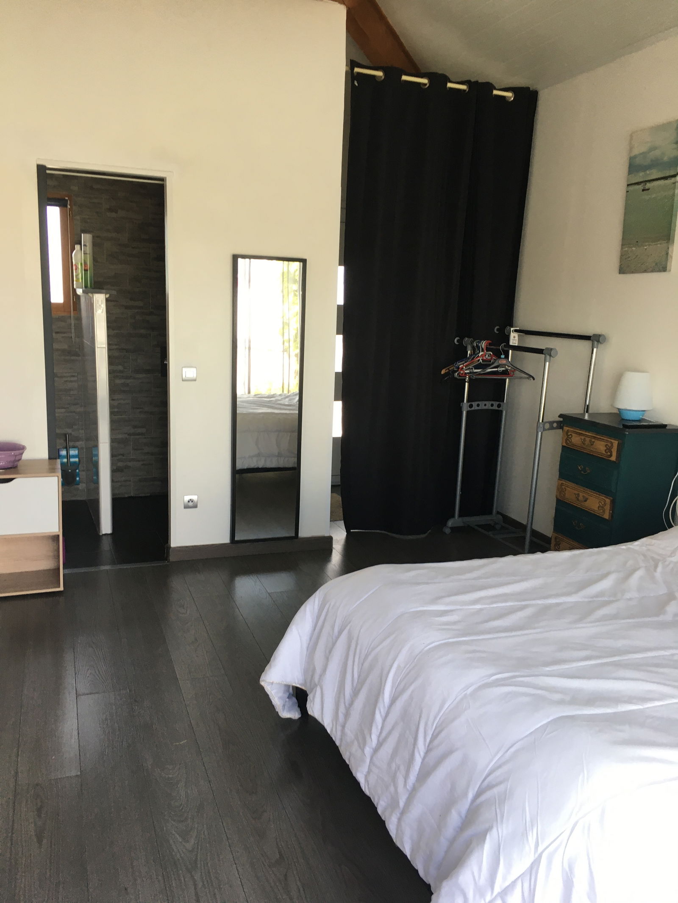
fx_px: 757
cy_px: 452
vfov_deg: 61.7
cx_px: 339
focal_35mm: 29
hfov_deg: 48.2
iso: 25
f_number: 2.2
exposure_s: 1/33
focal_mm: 4.15
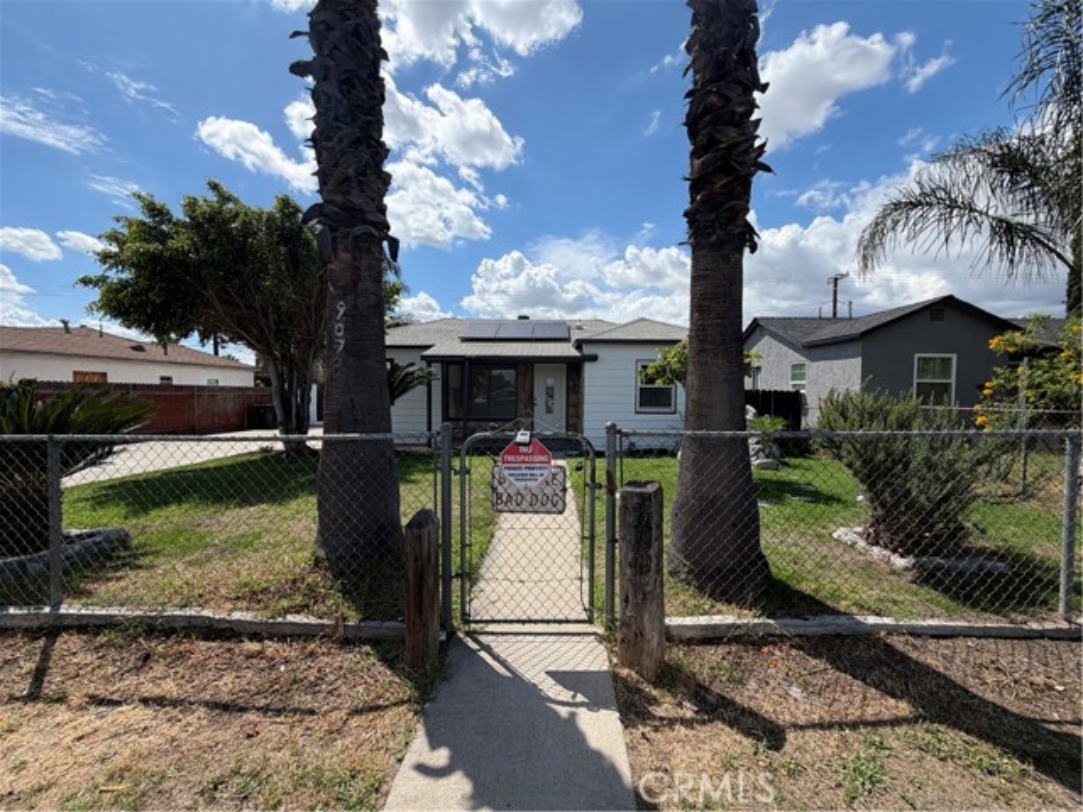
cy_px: 406
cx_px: 542
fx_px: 438
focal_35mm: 14
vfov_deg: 85.7
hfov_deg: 102.1
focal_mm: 2.22
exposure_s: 1/942
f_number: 2.2
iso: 20
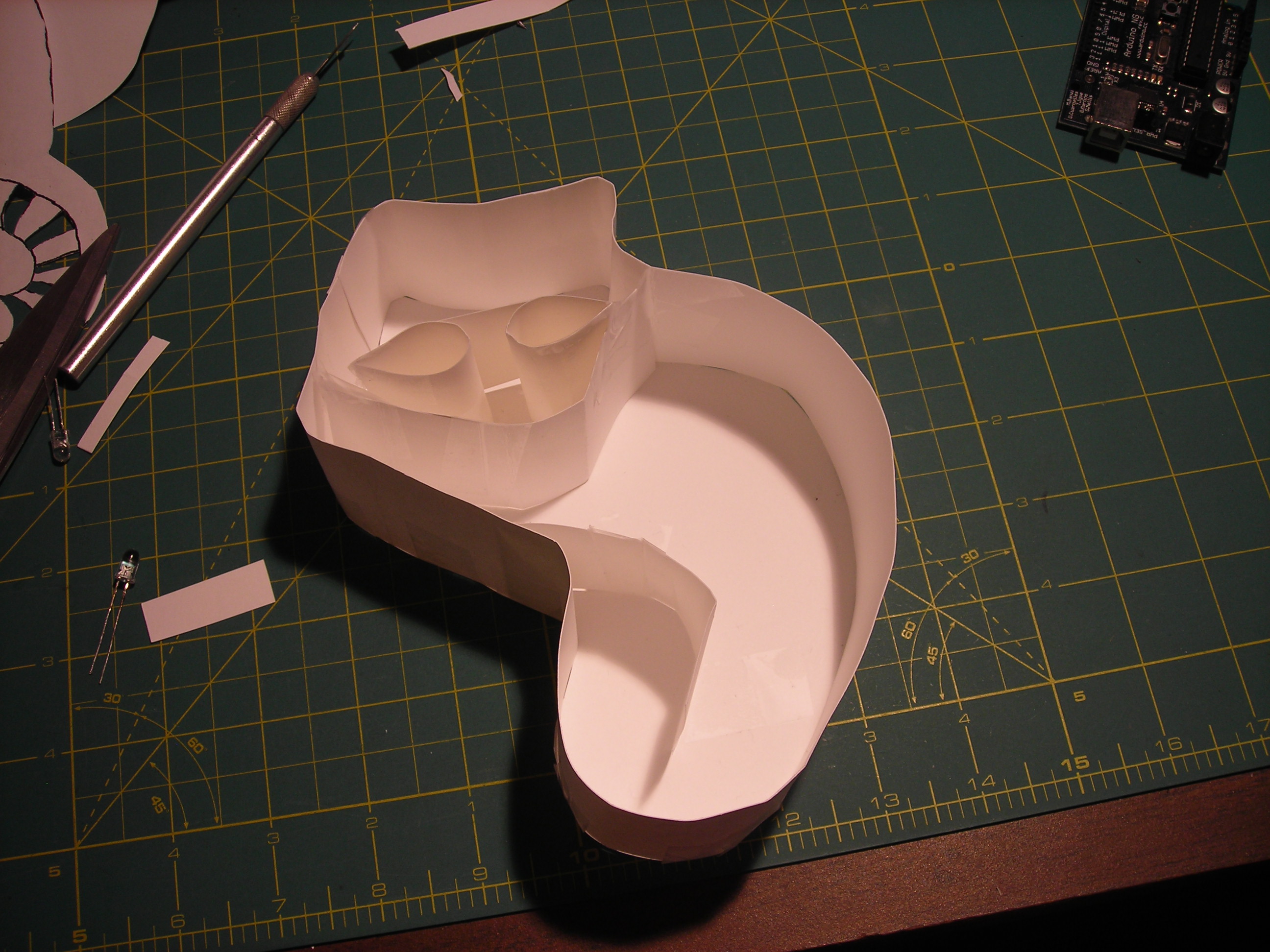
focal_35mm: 38
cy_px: 476
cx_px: 635
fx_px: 1394
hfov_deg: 49.0
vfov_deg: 37.7
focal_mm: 6.3
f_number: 3.2
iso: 50
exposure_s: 1/12
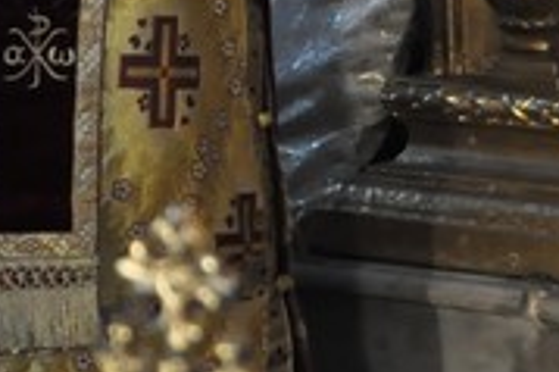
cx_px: 1102
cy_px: -555
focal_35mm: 261
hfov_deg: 7.6
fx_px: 4049
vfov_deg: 5.1
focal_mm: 26
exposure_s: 1/80
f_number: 4
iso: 1600
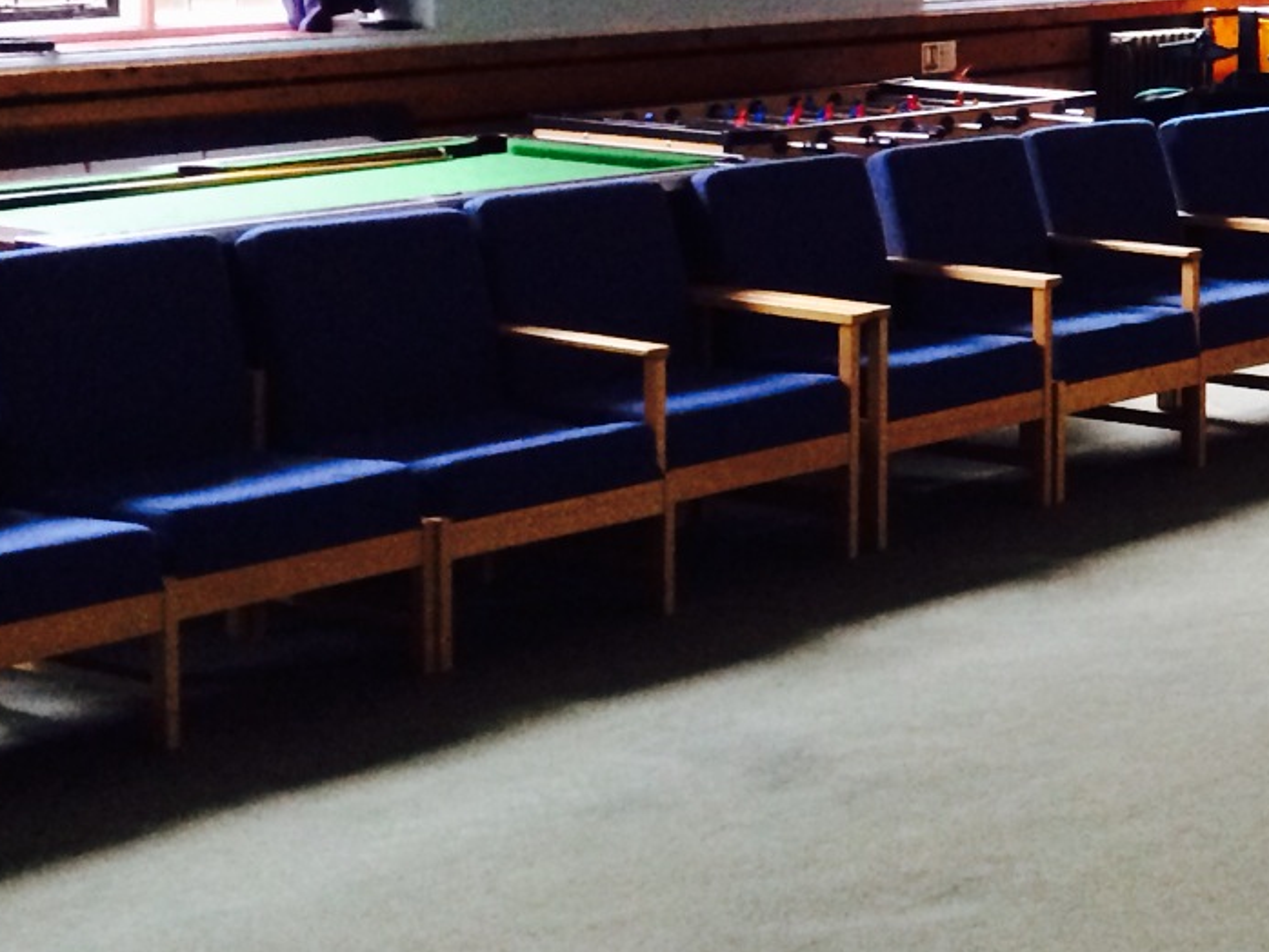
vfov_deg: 16.5
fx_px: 3227
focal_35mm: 88
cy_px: 25
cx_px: 1834
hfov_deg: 19.7
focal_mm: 4.12
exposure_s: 1/30
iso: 320
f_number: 2.2
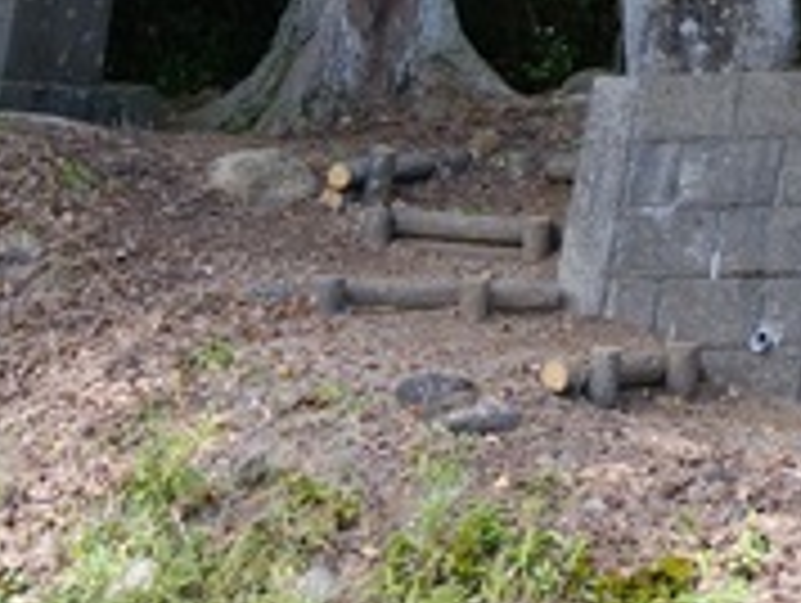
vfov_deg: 11.4
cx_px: 1418
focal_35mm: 126
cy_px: -212
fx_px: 2920
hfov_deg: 14.0
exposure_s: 1/400
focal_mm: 21.2
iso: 400
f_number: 4
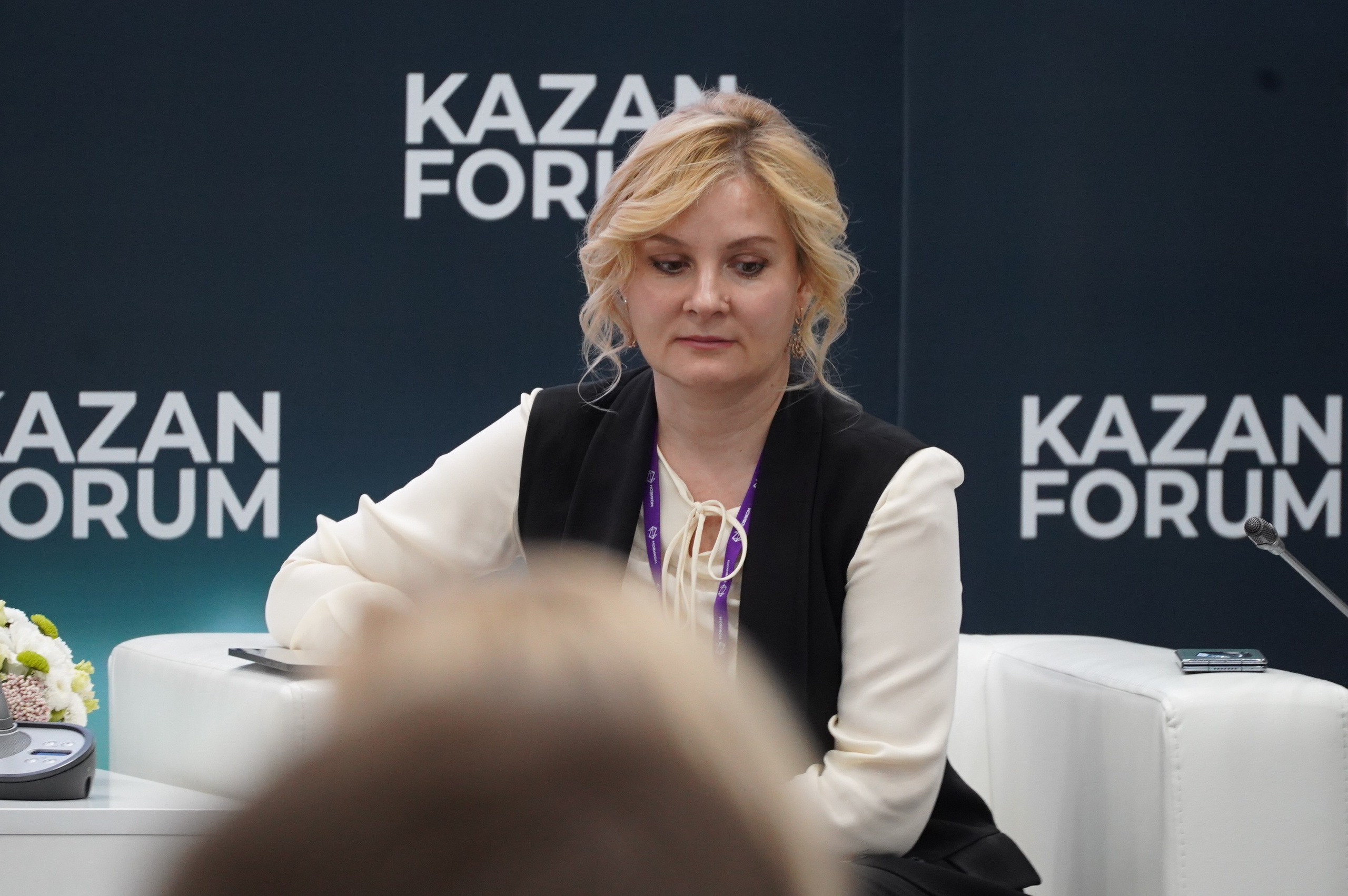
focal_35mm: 418
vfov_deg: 3.3
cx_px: 674
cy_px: 448
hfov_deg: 4.9
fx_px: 15637
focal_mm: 279
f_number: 6.3
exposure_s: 1/160
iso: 3200
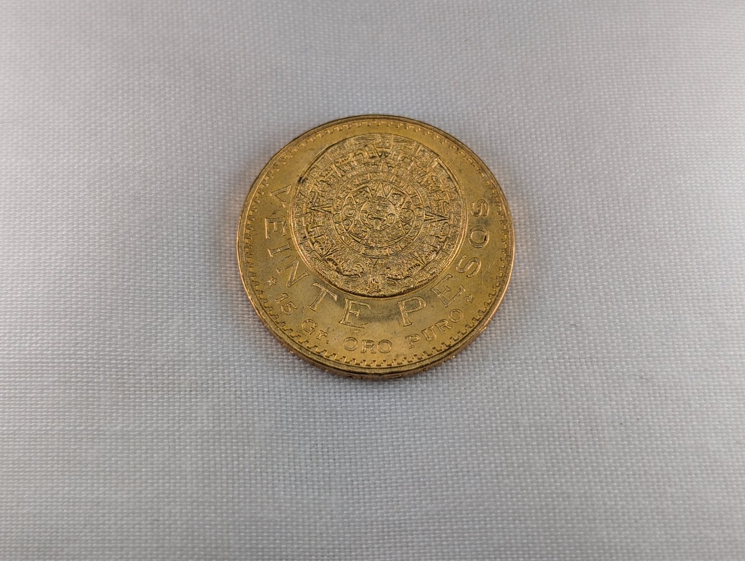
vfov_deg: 29.8
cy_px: 280
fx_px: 1056
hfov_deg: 38.9
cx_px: 372
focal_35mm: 49
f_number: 1.68
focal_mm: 6.9
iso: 21
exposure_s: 1/816
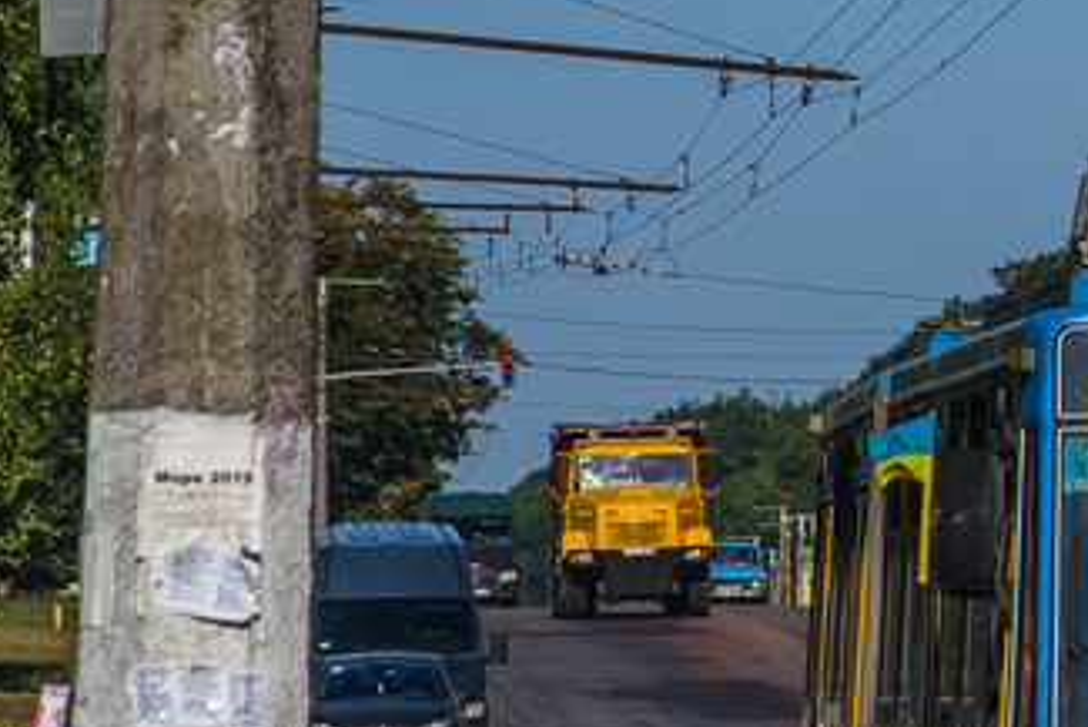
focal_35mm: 432
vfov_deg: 3.2
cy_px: 318
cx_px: 1550
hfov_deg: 4.7
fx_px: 13052
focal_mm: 85
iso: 100
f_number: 5.6
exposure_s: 1/1600
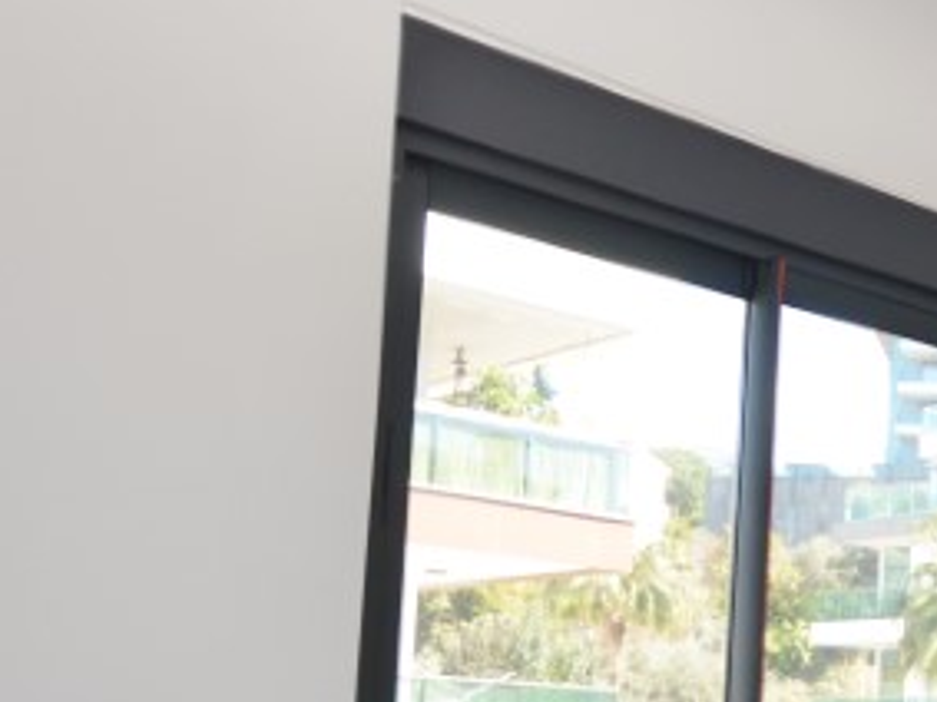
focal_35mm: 59
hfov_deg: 27.9
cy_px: 626
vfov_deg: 24.1
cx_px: 1175
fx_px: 1596
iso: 200
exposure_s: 1/100
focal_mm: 10
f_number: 5
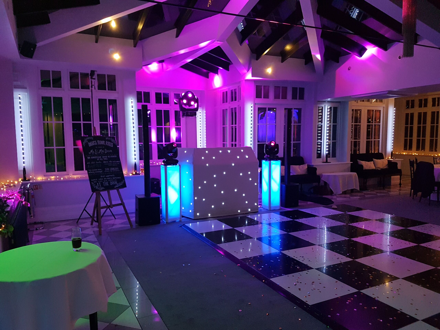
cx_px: 220
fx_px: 330
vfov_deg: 53.1
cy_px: 165
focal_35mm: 26
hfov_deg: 67.3
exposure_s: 1/20
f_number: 1.7
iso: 250
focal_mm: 4.2
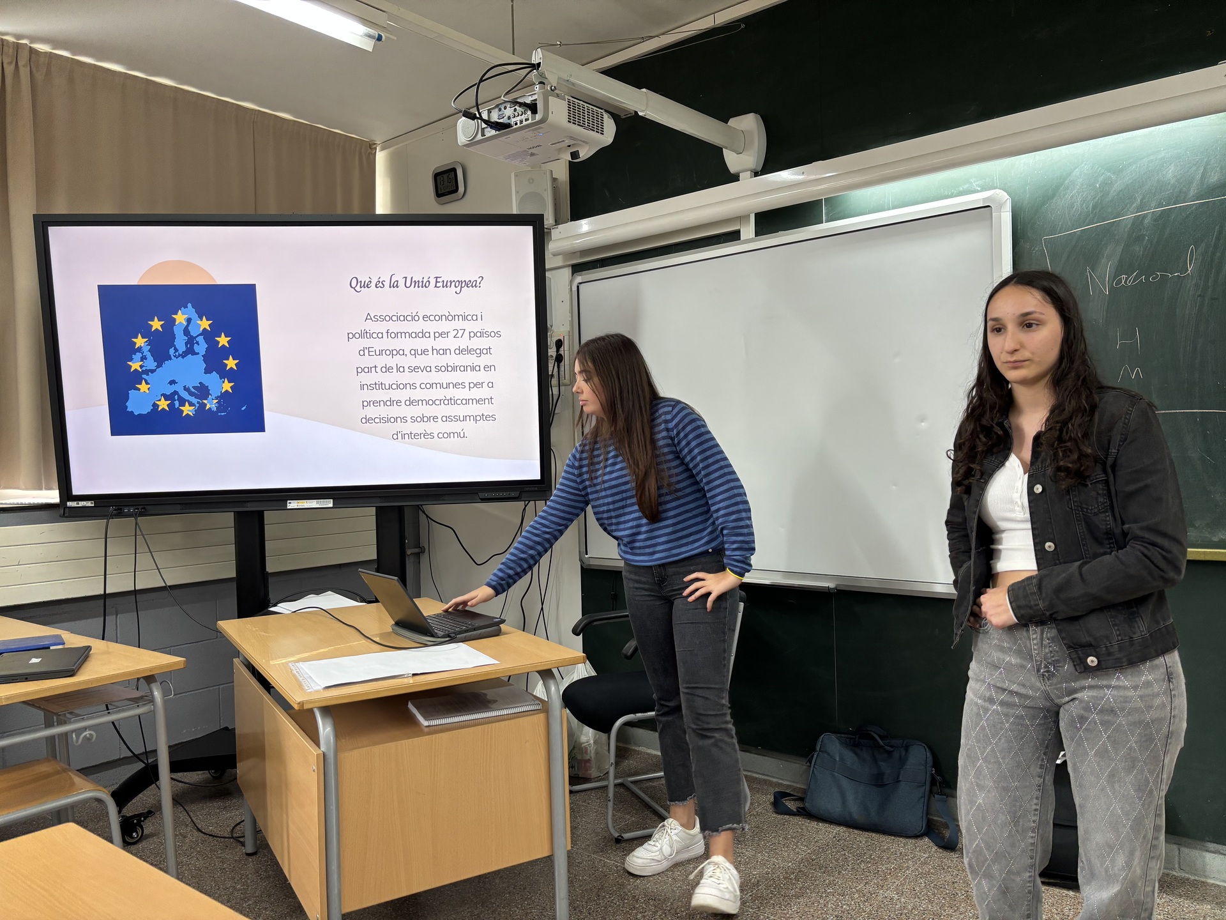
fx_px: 921
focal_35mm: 26
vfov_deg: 53.1
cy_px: 460
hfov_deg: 67.3
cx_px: 613
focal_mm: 5.96
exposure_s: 1/50
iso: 80
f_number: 1.6
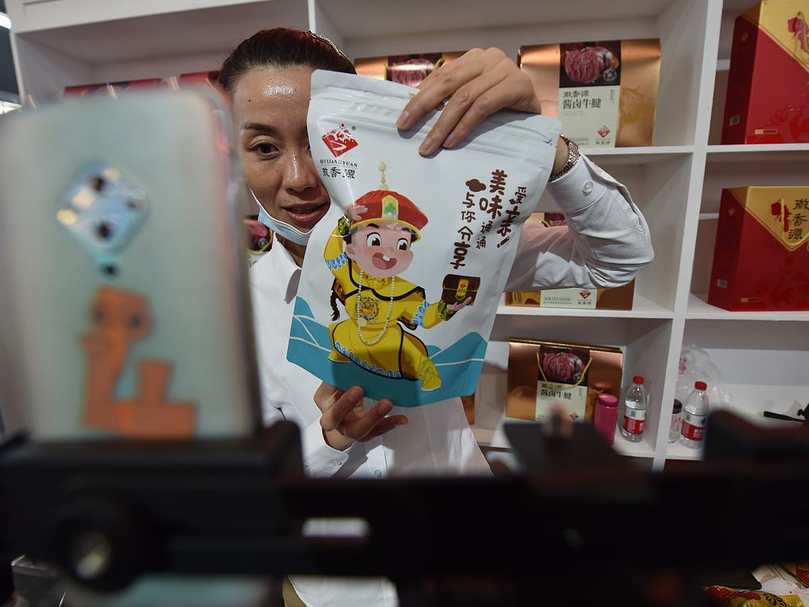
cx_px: 414
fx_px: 374
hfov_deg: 94.5
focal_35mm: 16
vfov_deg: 78.1
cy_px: 294
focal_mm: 14
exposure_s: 1/160
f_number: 4
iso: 800
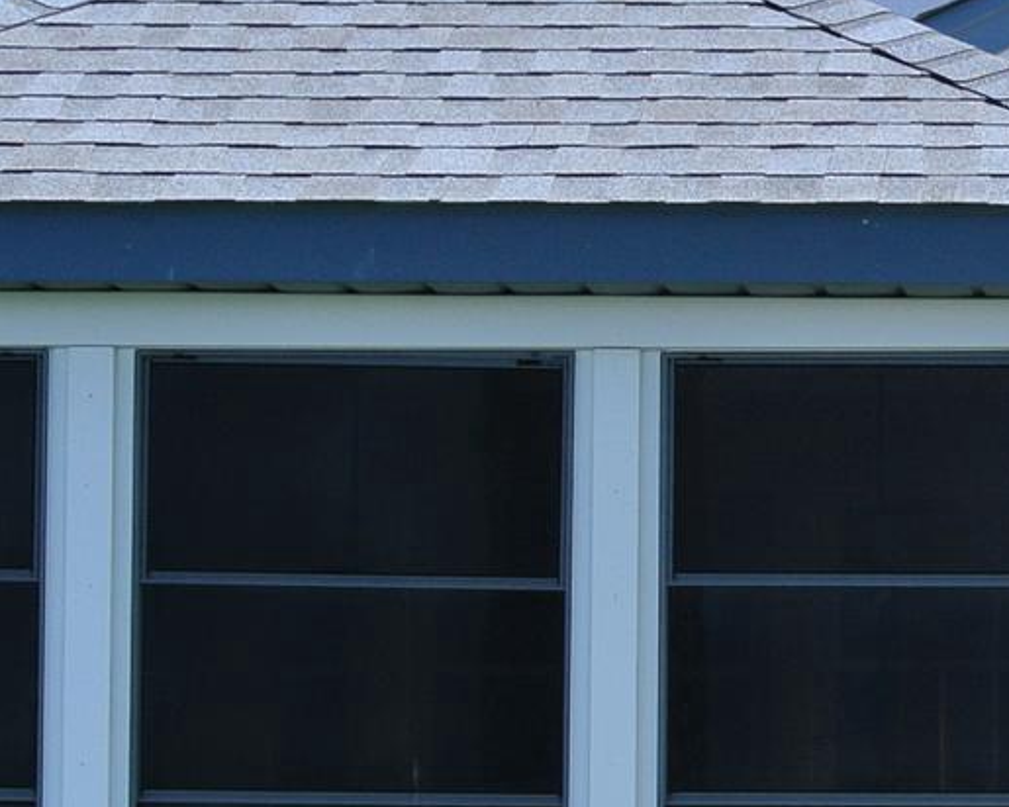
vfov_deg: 8.4
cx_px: 1440
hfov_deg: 10.3
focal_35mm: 183
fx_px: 5465
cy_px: 917
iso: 100
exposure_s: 1/400
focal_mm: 18.2
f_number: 4.5
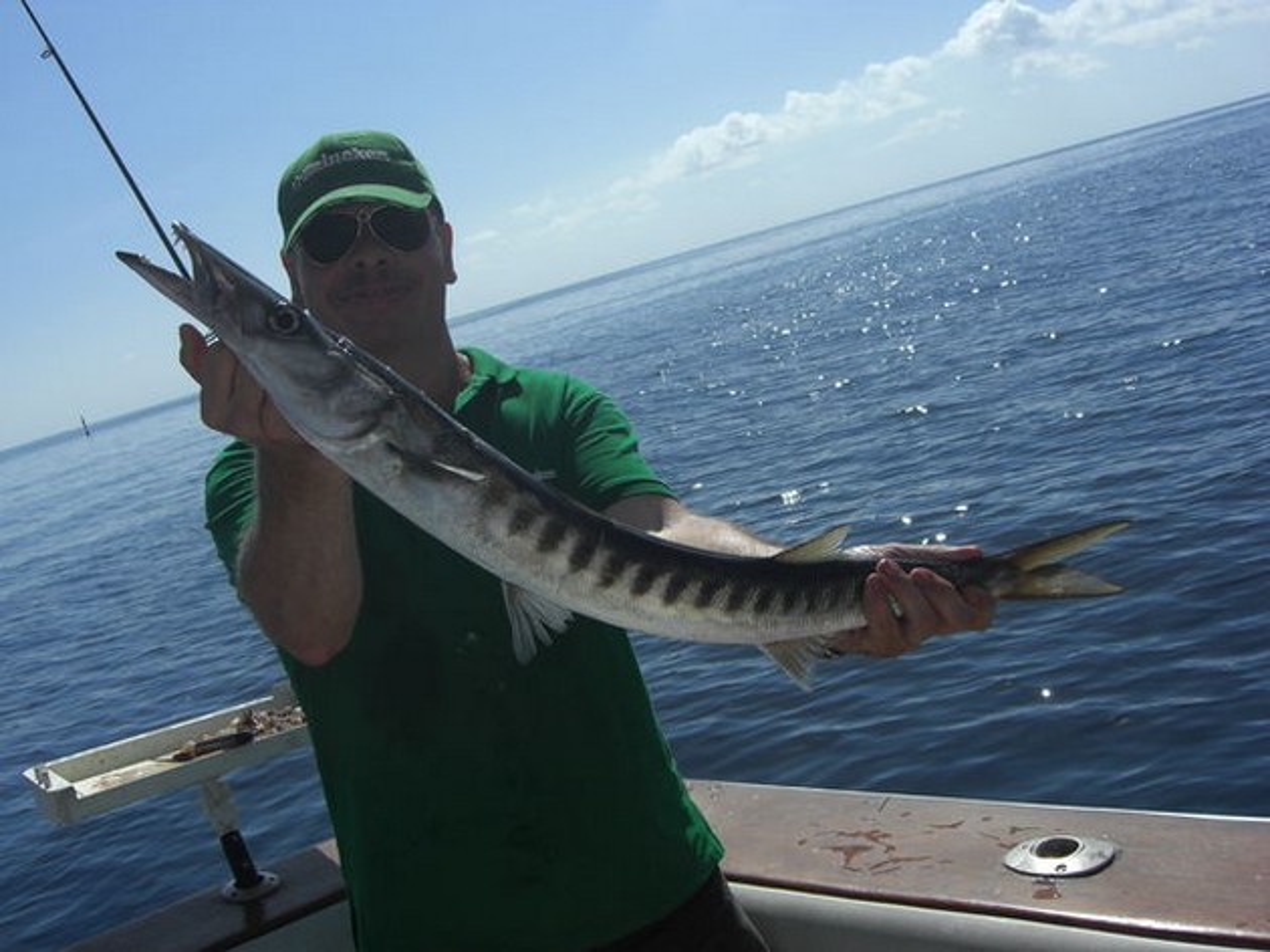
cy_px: 476
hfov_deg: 49.0
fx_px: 1394
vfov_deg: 37.7
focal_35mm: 38
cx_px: 635
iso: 80
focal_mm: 7.9
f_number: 8
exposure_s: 1/500
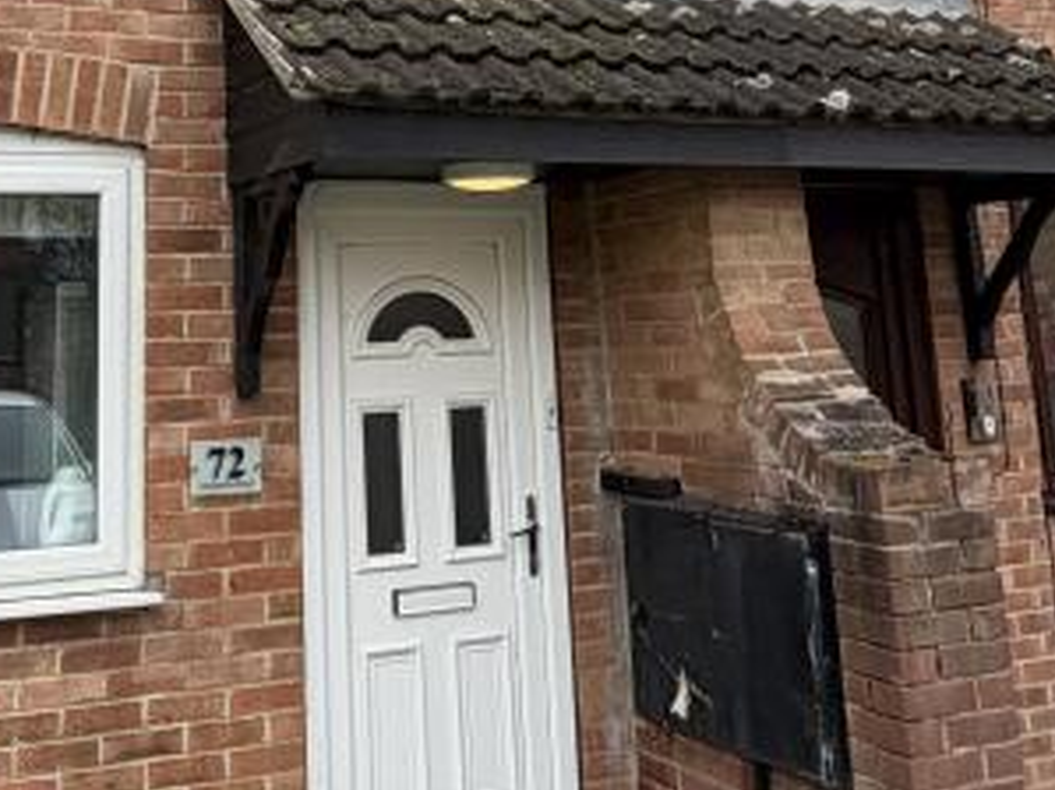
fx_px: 1462
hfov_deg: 39.2
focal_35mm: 48
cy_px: 4
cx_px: 346
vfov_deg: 28.4
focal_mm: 2.22
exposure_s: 1/502
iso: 50
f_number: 2.2
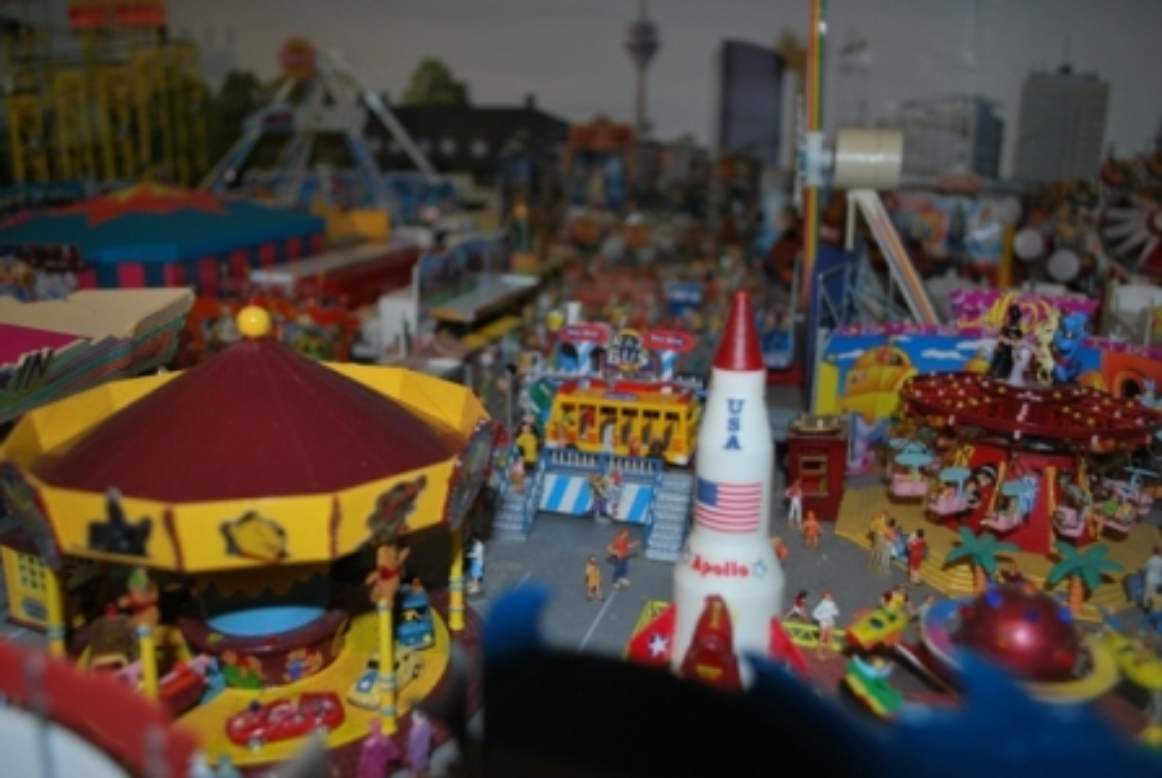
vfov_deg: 40.1
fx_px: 1067
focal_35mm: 33
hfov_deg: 57.2
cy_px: 389
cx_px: 581
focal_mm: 22
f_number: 4
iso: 200
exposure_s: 1/60
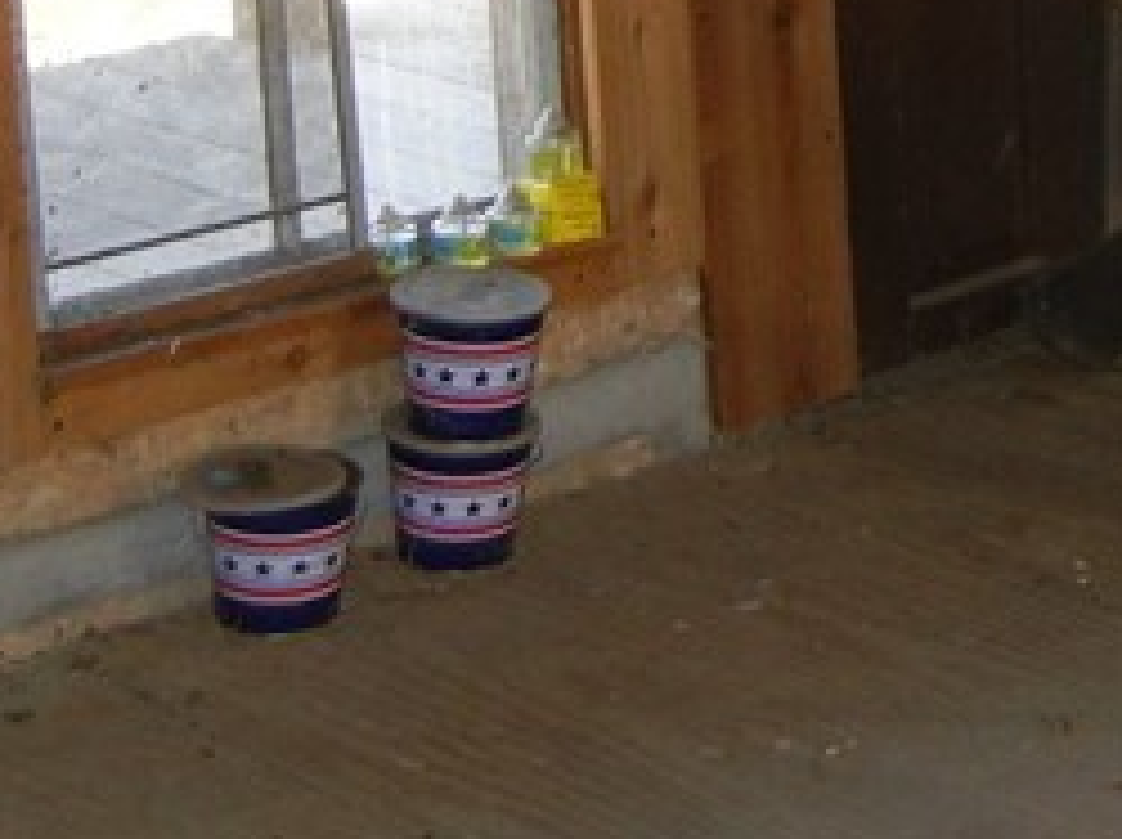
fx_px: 3983
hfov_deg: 15.5
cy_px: -354
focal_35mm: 123
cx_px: 1293
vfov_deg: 11.6
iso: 230
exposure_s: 1/63.1
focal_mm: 5.4
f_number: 3.5
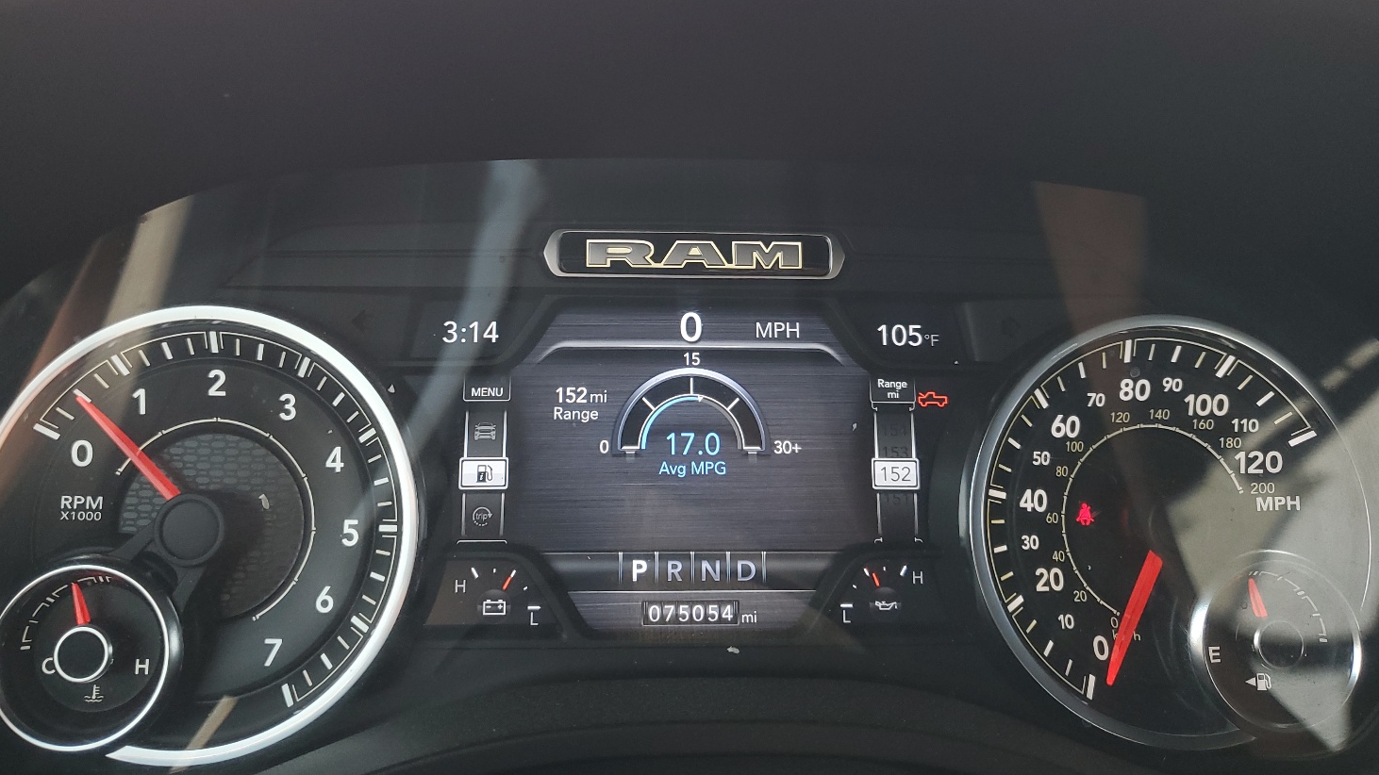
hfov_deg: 62.6
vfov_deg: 37.5
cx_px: 677
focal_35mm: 31
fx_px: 1133
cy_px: 292
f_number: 1.5
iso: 65
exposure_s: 1/120
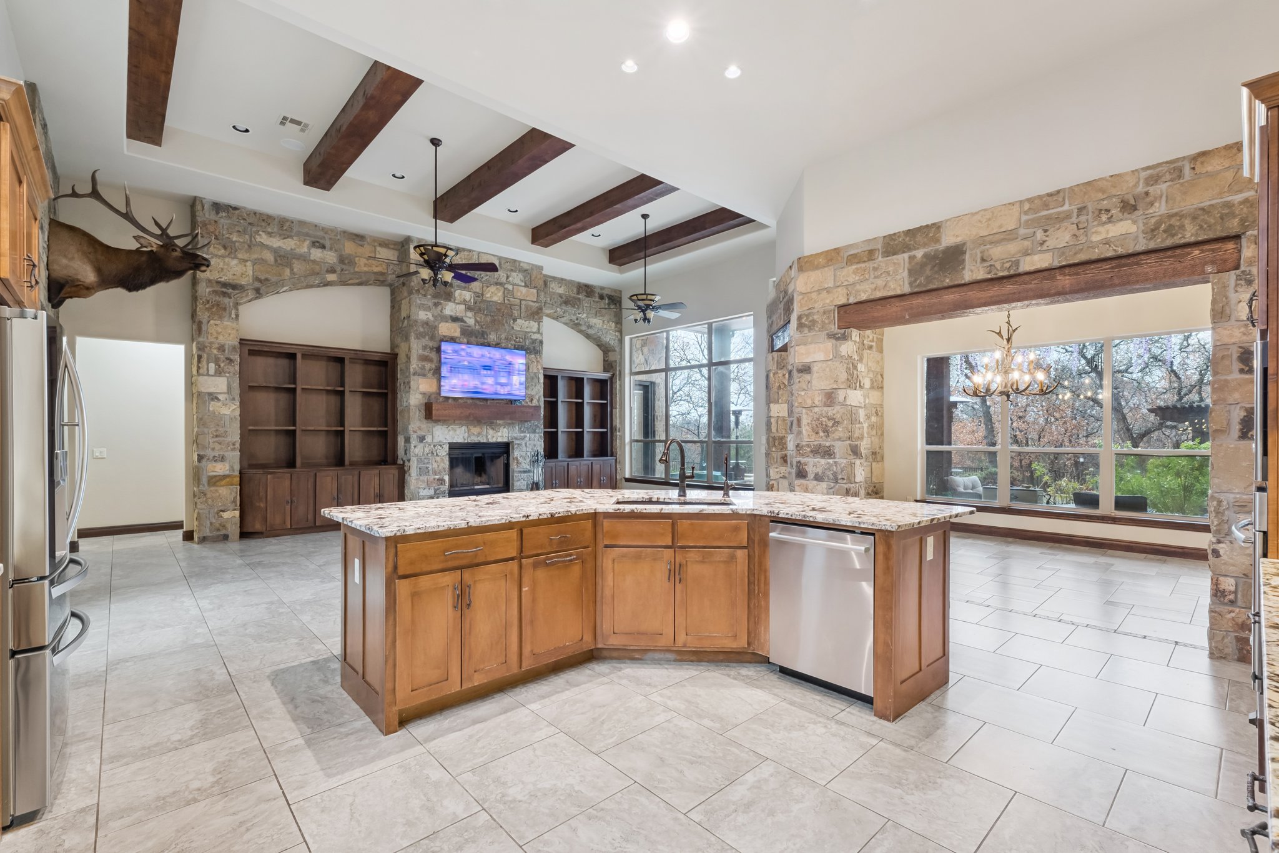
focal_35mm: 16
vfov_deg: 74.1
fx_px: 565
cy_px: 426
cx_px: 640
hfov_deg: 97.1
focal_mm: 10.6
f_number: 8
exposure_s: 1/6
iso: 200
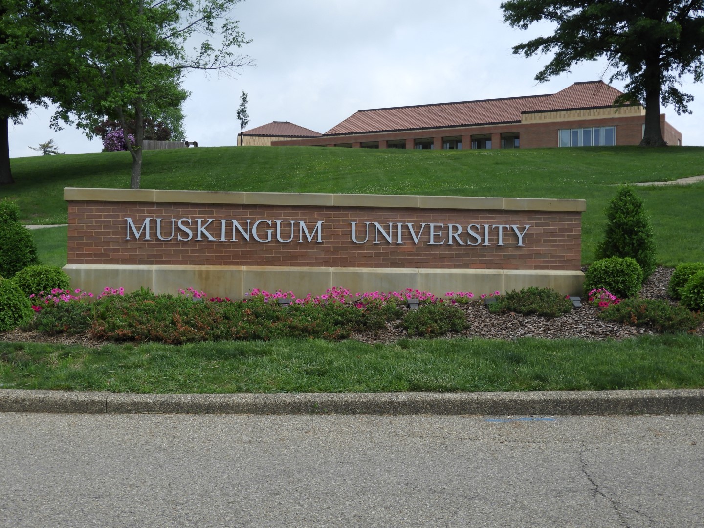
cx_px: 352
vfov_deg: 29.1
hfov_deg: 38.2
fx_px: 1017
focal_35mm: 50
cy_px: 264
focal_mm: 9
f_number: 4
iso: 100
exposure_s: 1/800
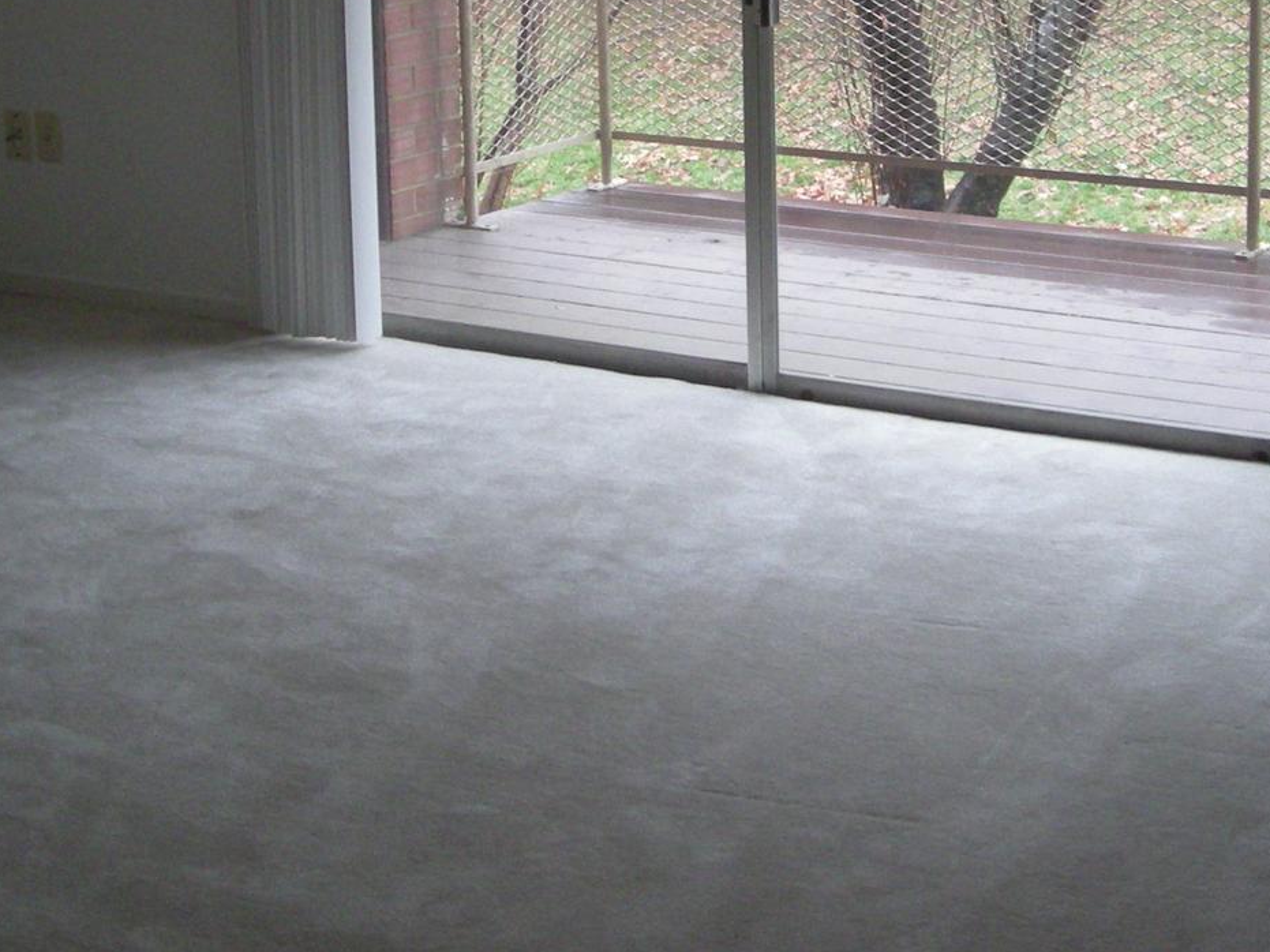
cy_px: -29
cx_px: 690
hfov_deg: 25.3
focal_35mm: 77
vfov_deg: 18.6
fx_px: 2825
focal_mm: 5.7
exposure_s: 1/58.8
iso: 213
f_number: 2.8
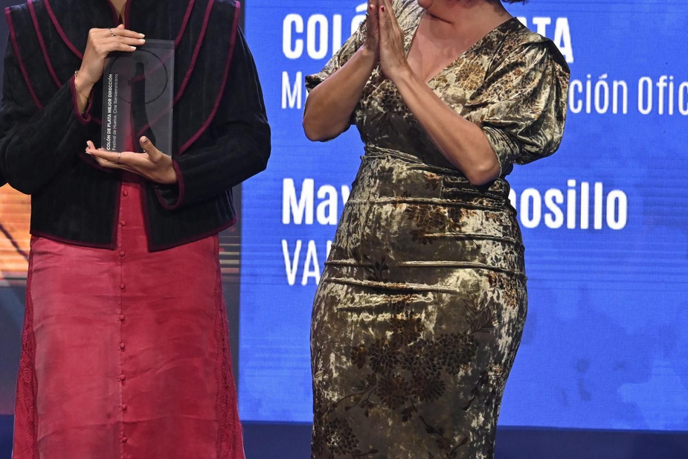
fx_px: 3916
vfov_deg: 6.7
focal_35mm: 205
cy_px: 71
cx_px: 164
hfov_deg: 10.0
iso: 2000
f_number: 6.3
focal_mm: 79
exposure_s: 1/250
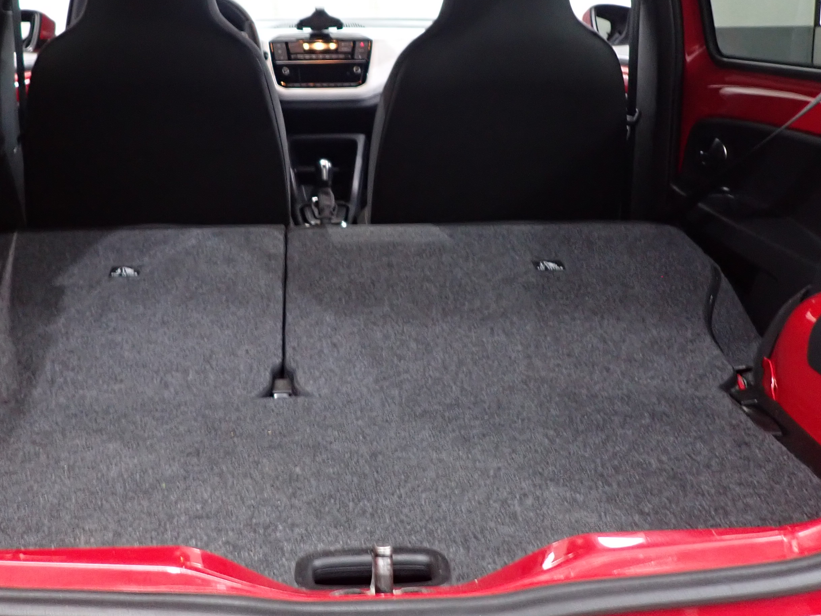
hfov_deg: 45.6
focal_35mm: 41
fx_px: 972
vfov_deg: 34.3
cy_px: 145
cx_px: 350
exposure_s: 1/30
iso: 320
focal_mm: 4.5
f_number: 2
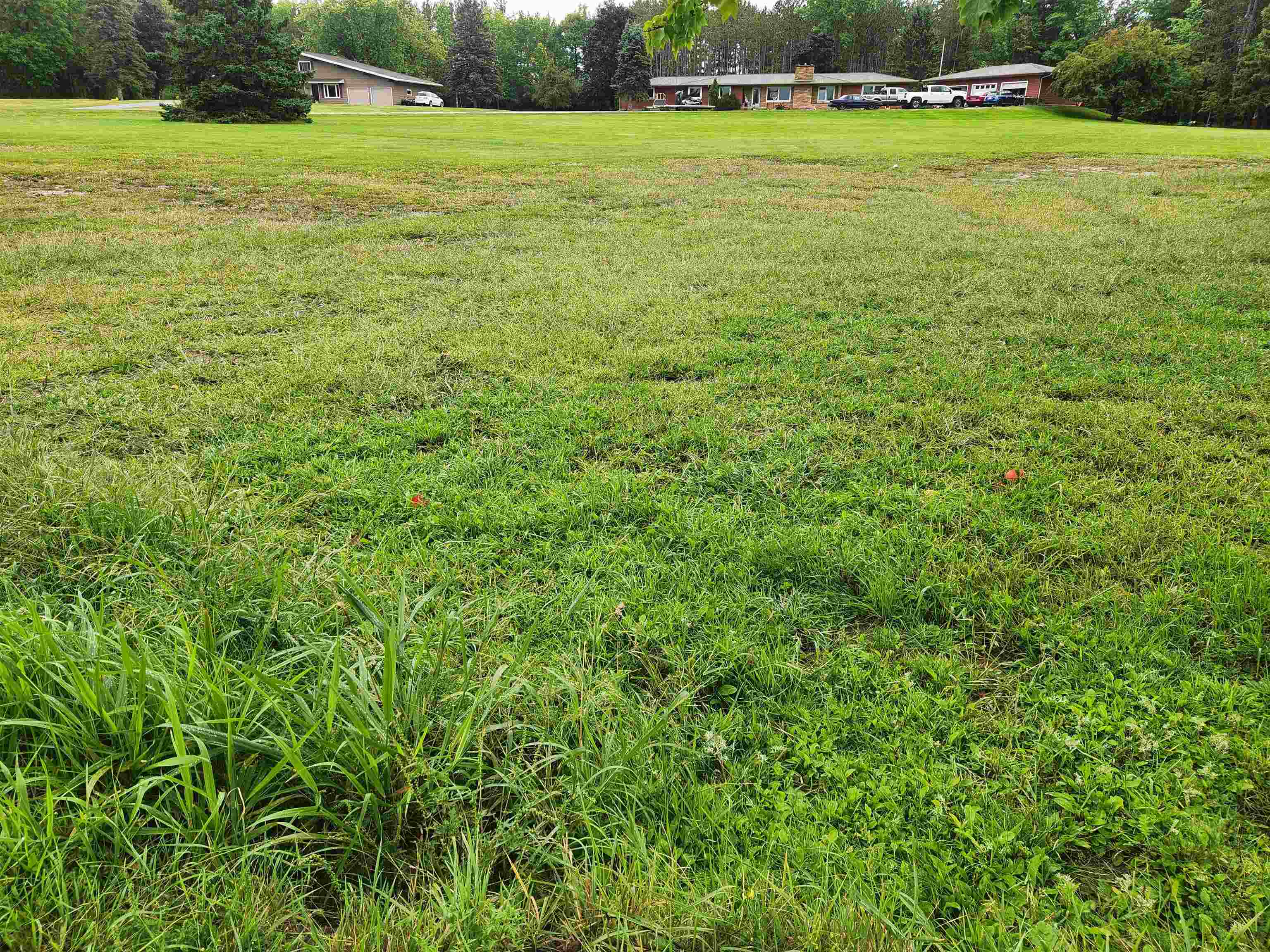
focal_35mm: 23
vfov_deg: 58.9
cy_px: 476
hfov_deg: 73.9
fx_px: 844
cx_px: 635
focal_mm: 5.4
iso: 20
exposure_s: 1/300
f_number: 1.8
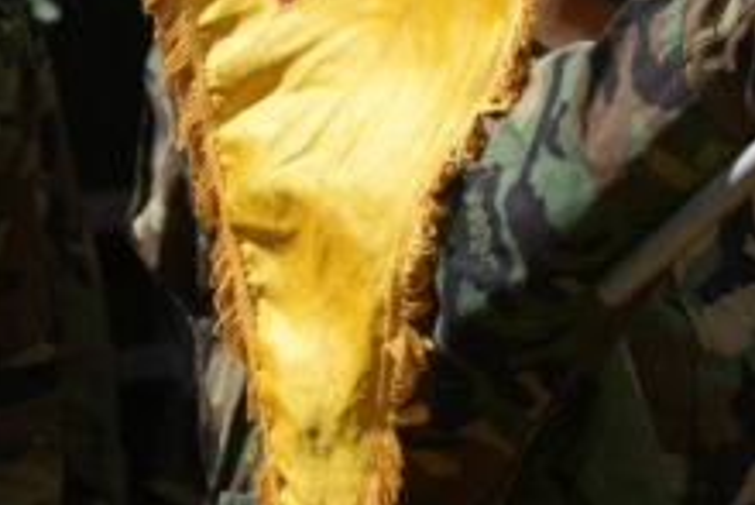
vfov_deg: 2.0
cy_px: 48
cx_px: 710
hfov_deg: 3.0
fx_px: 14291
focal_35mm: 681
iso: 250
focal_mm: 200
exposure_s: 1/1000
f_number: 6.3
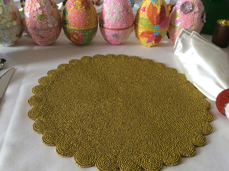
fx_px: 231
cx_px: 115
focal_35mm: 35
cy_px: 85
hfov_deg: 52.7
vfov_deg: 40.6
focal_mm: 3.3
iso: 40
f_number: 2.4
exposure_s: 1/33
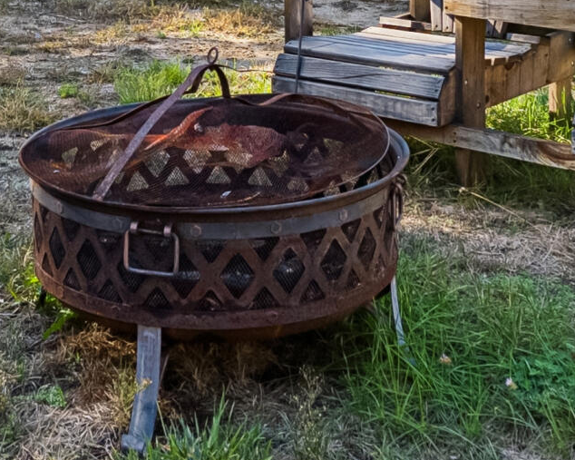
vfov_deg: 17.3
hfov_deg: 23.1
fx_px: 1399
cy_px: -171
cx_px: 180
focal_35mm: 82
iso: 320
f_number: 7.1
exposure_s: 1/200
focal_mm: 18.5
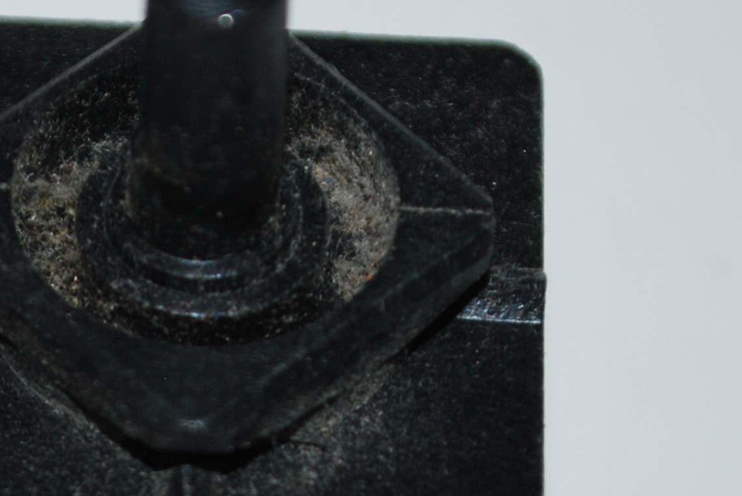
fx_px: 5282
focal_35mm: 256
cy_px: 294
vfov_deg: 5.4
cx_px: 124
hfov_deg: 8.0
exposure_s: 1/60
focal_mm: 50
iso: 200
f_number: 5.6
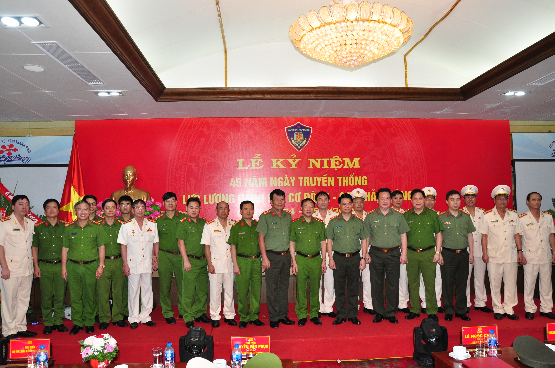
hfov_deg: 67.4
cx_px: 278
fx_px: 416
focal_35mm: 27
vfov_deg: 47.8
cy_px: 184
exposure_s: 1/60
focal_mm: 18
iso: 800
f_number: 5
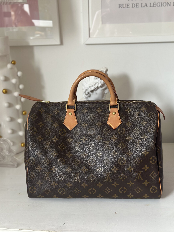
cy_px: 116
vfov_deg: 39.7
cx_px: 87
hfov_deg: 30.3
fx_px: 322
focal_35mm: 48
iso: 400
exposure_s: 1/60
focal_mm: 6.86
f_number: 1.78
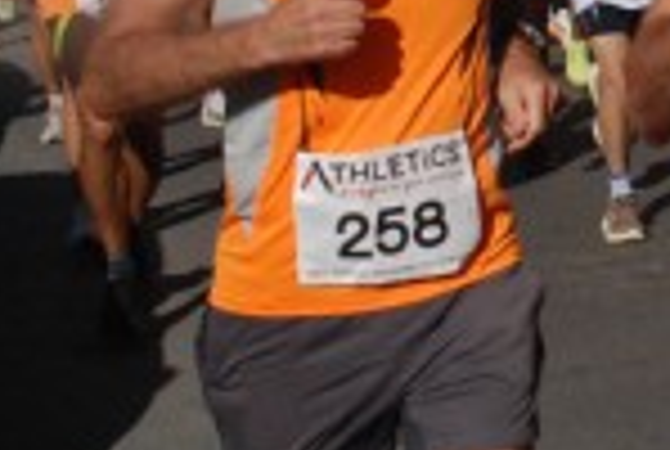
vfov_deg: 8.1
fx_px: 3152
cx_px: 881
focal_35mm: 169
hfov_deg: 11.8
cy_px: -101
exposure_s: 1/2500
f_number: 10
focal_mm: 28
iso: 1000
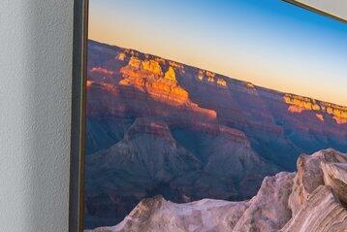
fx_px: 1021
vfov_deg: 12.6
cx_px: 945
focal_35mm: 106
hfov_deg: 12.4
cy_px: 298
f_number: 8
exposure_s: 1/250
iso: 250
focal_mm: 18.5
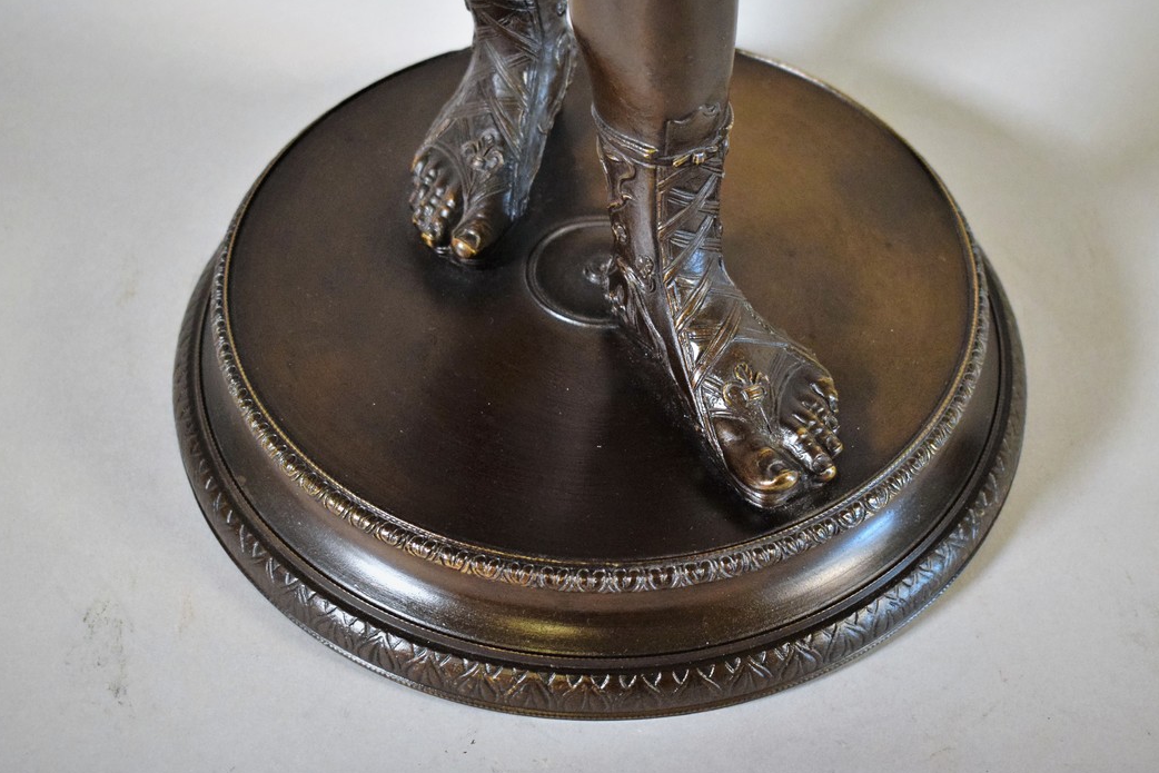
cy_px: 354
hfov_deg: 28.8
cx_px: 627
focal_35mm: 70
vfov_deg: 19.5
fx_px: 2254
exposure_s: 1/60
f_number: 4.8
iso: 2200
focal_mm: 38
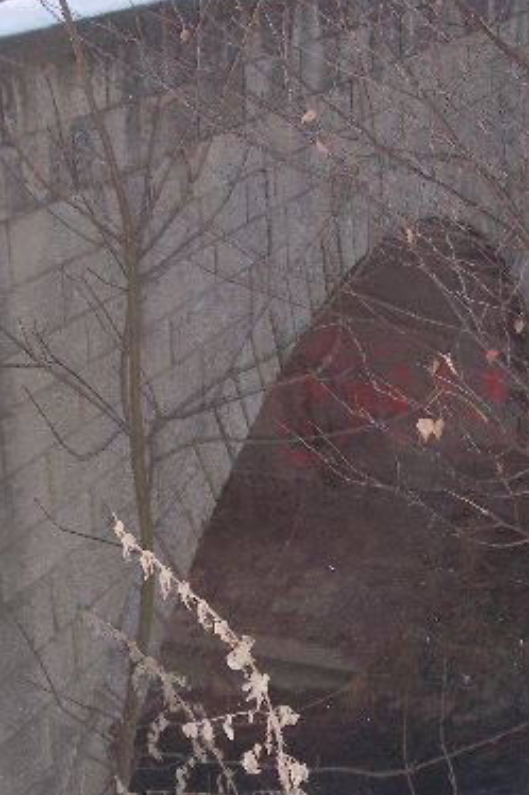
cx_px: 314
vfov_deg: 30.4
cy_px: 500
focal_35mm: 66
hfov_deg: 20.6
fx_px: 1456
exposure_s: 1/60
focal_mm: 7
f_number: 3
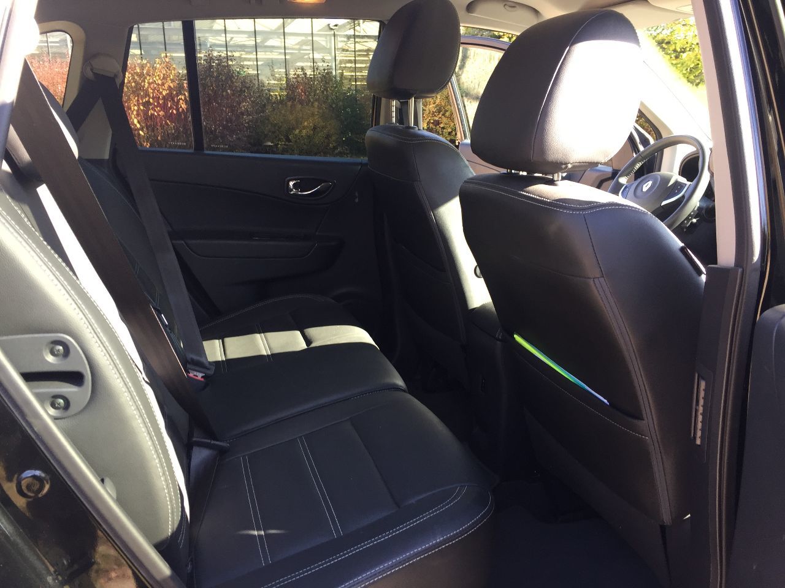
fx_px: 658
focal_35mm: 29
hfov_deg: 61.7
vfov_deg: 48.2
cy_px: 294
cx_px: 392
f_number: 2.2
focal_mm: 4.15
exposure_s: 1/100
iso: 50
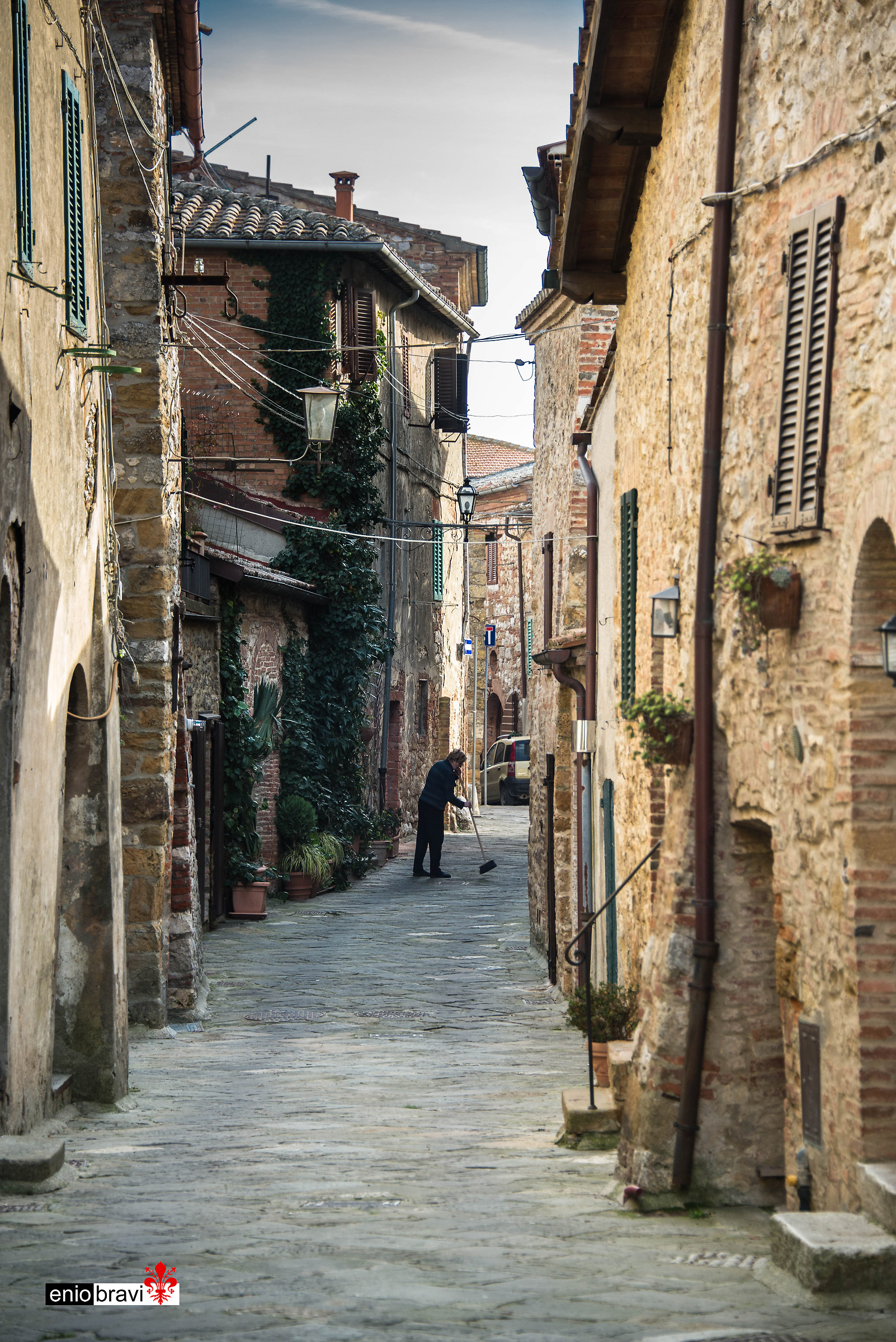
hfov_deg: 12.2
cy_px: 671
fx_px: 4177
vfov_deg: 18.3
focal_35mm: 112
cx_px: 448
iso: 250
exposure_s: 1/160
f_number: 5.3
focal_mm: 112
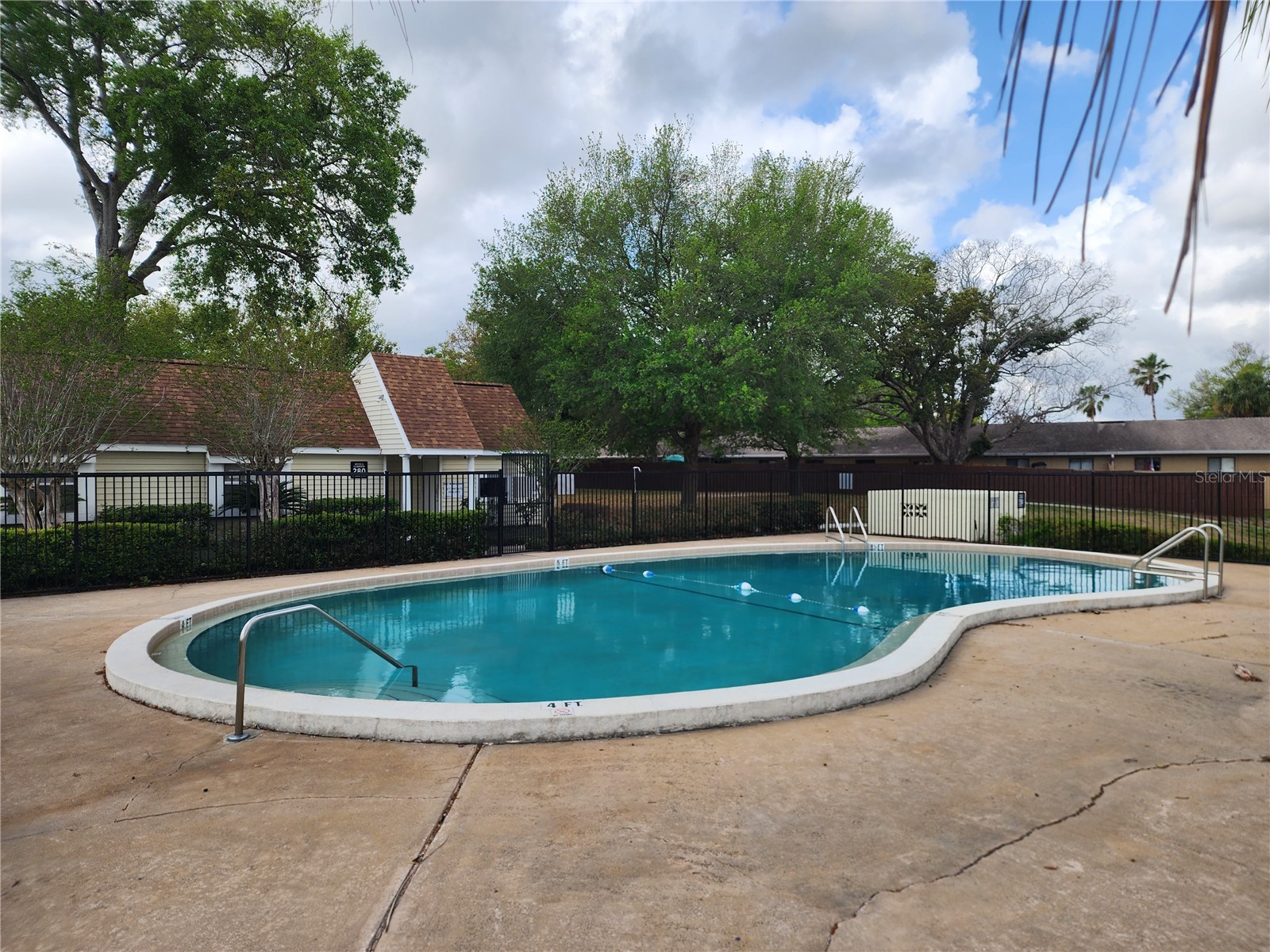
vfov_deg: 58.9
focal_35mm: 23
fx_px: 844
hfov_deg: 73.9
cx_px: 635
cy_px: 476
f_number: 1.8
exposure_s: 1/861
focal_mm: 6.4
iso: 12
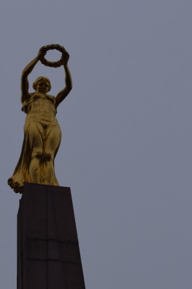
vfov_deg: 11.3
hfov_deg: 7.5
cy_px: 134
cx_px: 91
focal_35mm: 182
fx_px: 1458
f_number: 8
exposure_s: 1/250
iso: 320
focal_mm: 55
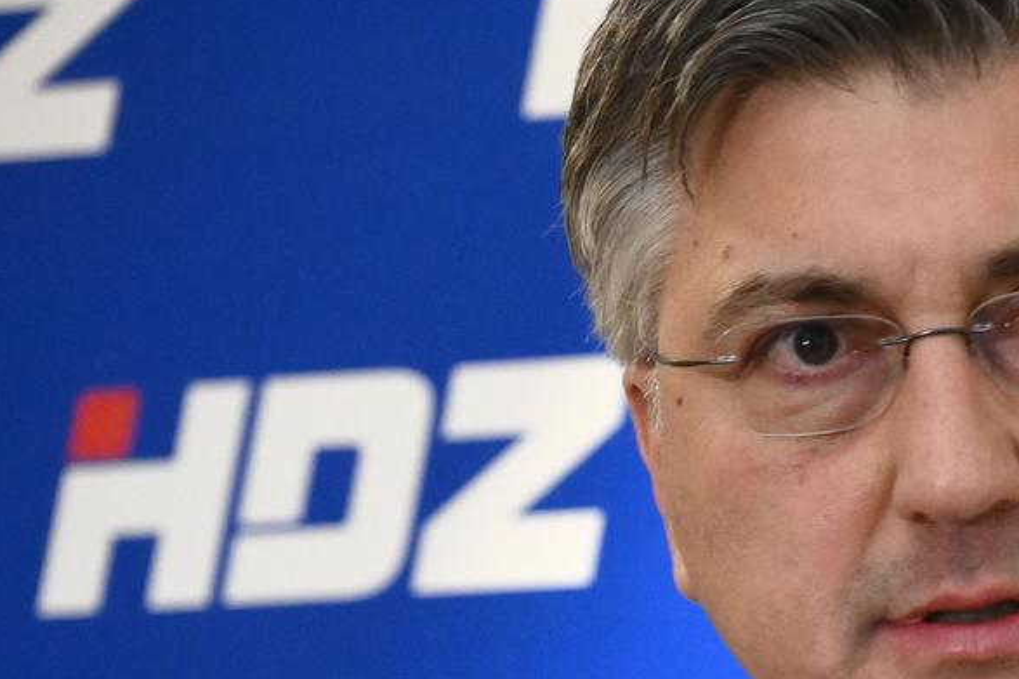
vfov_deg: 4.2
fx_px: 9253
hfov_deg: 6.3
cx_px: 993
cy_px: 691
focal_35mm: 327
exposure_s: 1/100
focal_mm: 120
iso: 5000
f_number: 4
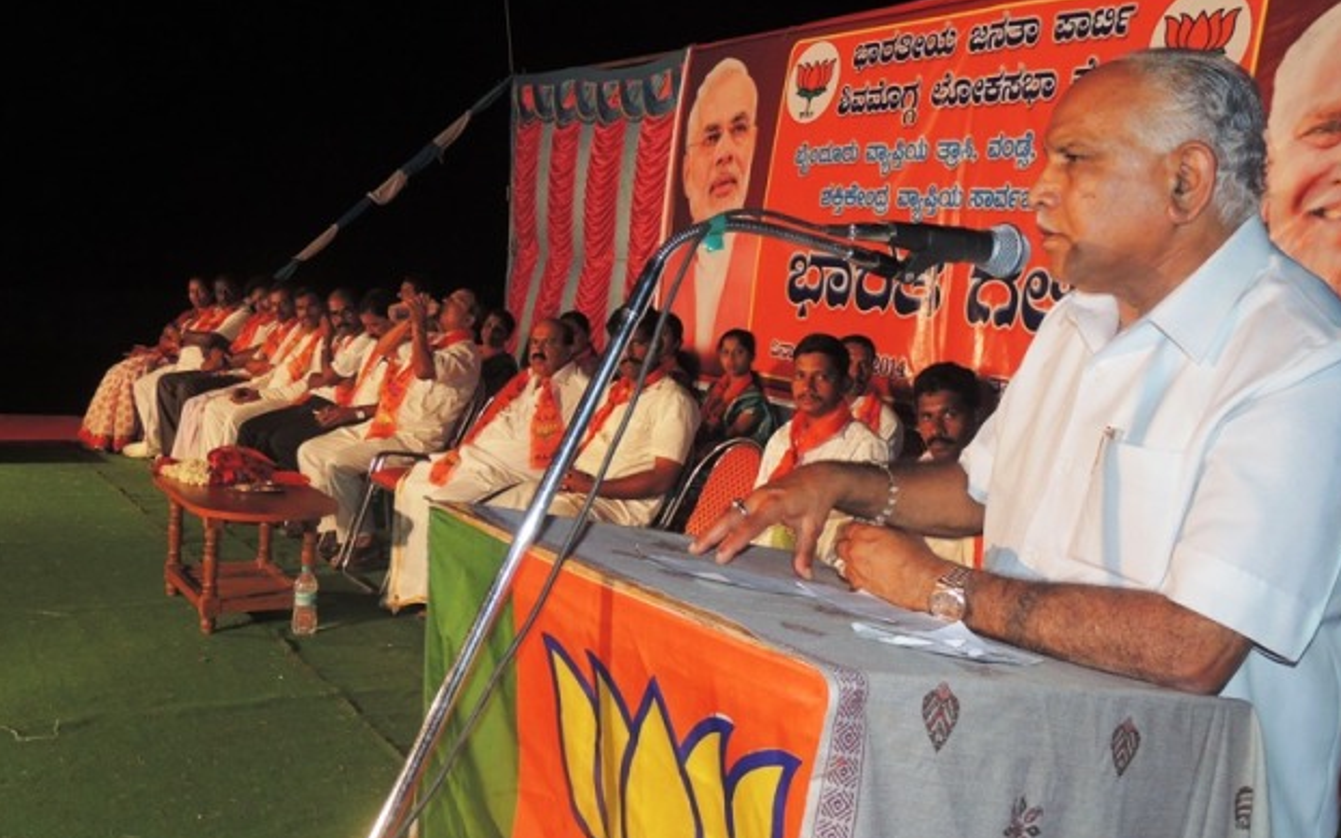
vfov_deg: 35.3
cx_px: 681
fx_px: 1316
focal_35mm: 36
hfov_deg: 54.0
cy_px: 388
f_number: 3.2
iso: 200
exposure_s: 1/30
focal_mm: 5.8
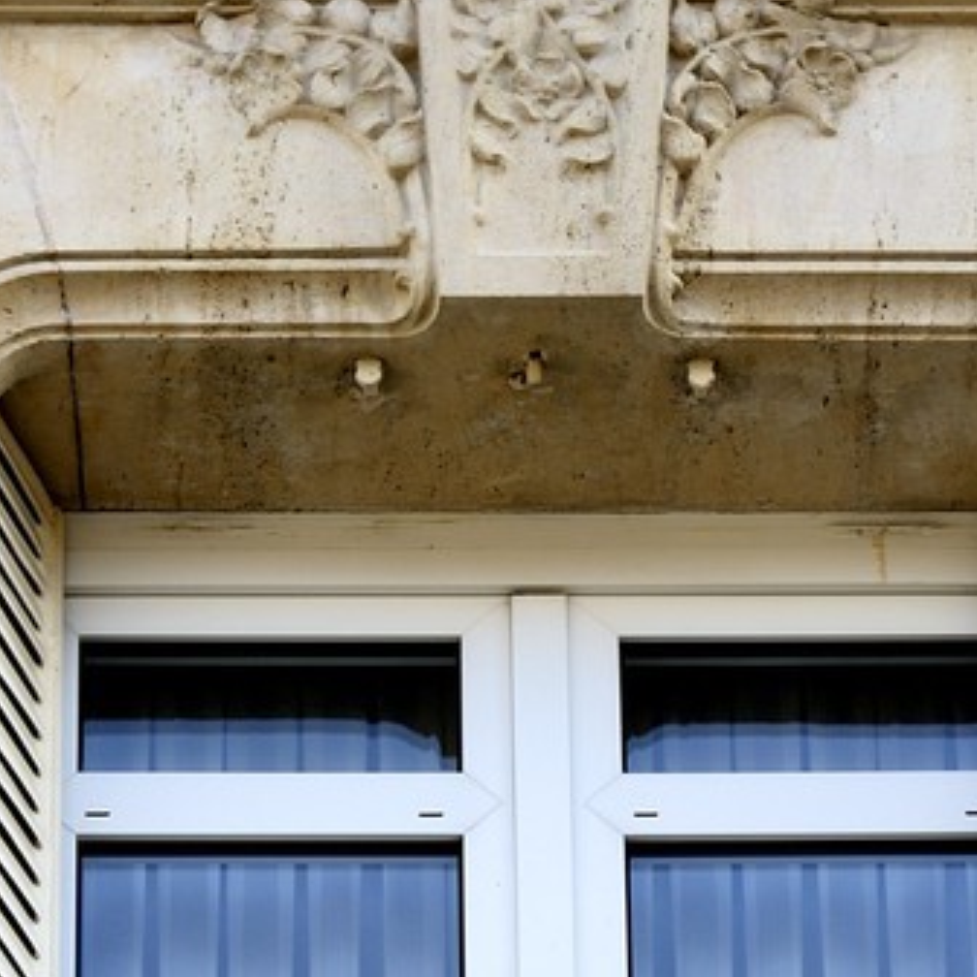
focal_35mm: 235
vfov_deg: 7.1
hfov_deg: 7.4
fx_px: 7504
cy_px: 2213
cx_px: 584
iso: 200
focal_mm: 58
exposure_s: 1/200
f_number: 6.3
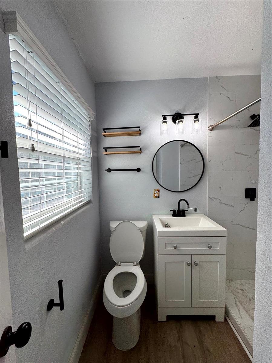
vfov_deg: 102.1
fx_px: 147
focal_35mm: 14
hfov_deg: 85.6
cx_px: 136
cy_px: 182
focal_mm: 2.22
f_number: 2.2
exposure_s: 1/172
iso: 40
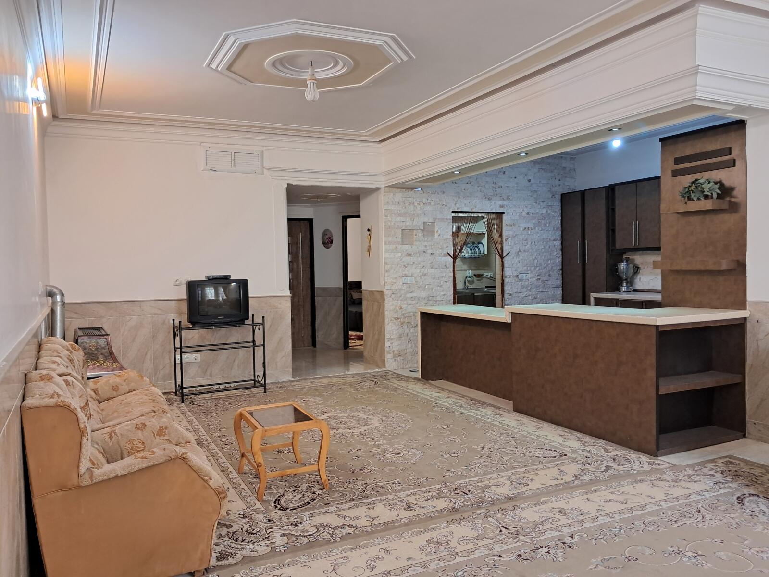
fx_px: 600
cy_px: 288
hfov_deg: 65.3
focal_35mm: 27
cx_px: 384
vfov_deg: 51.4
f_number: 1.8
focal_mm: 4
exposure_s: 1/33
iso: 200
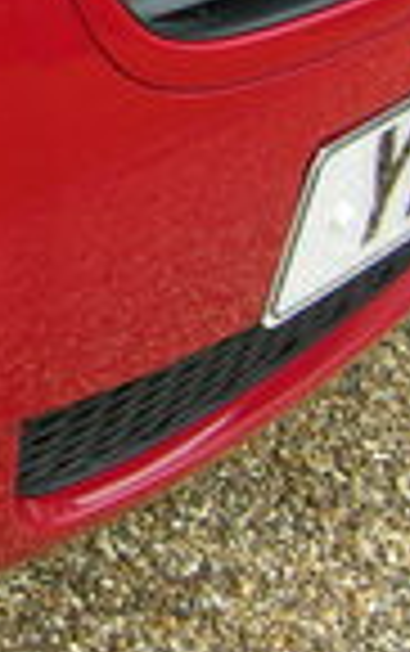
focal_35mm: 136
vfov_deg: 15.2
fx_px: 2424
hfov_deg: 8.7
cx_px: -629
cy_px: 112
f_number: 3.2
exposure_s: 1/48.3
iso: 50
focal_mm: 8.9
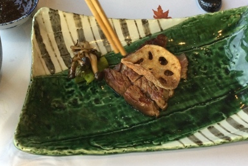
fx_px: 276
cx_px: 122
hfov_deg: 48.4
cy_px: 61
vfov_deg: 33.2
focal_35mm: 40
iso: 160
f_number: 2.4
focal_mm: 3.3
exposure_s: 1/33
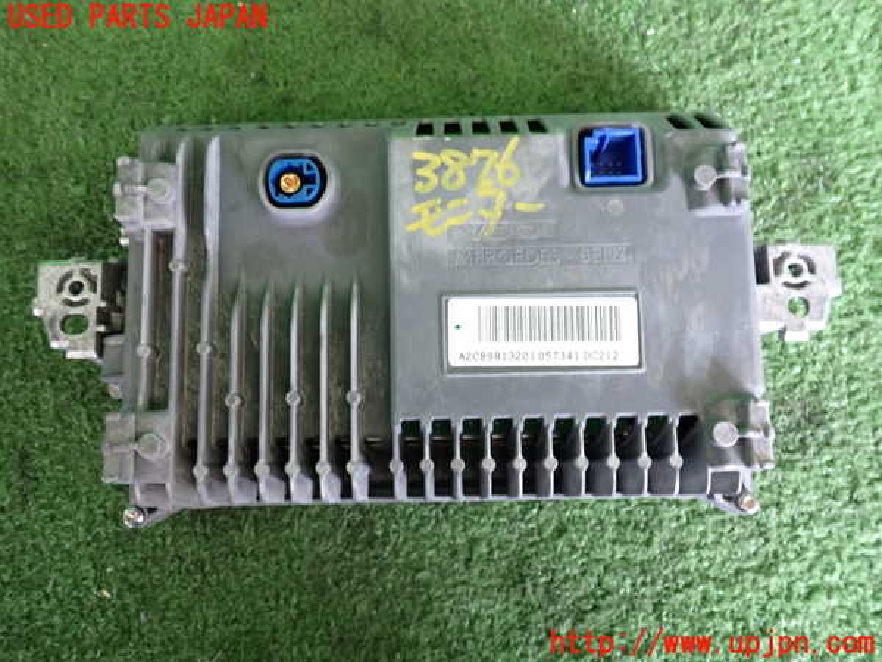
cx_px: 441
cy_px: 331
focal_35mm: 30
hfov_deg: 60.0
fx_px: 764
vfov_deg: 46.8
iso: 320
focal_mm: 5.4
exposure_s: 1/30
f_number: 2.3
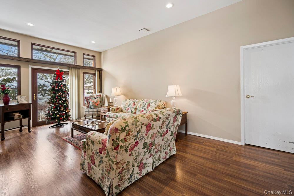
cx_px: 147
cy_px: 98
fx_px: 131
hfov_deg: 96.7
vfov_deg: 73.8
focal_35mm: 16
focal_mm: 16
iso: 800
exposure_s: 1/10
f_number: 5.6
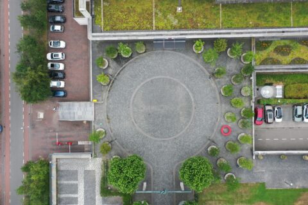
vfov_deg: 46.4
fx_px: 240
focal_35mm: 28
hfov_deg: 65.5
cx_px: 154
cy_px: 102
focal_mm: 10.26
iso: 400
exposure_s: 1/500
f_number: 5.6
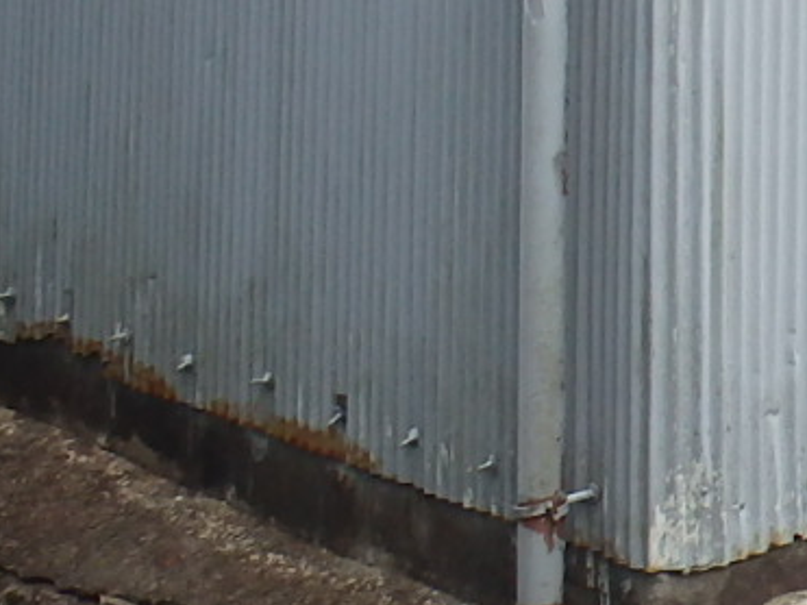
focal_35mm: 145
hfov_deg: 12.9
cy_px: -681
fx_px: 3379
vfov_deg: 9.4
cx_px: 1196
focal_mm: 5
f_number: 3.9
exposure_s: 1/160
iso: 125
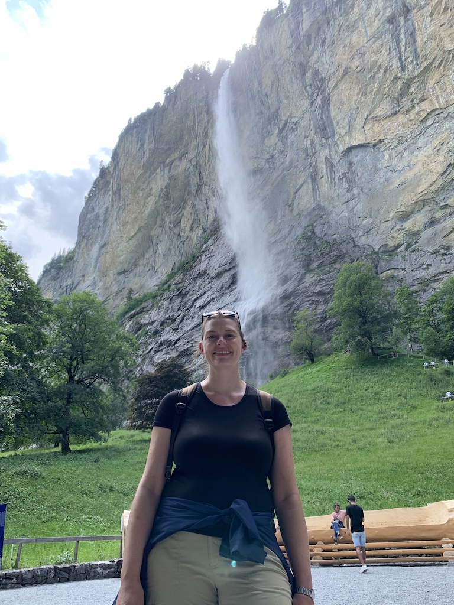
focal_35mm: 26
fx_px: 455
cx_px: 227
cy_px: 302
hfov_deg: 53.1
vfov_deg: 67.3
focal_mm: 4.25
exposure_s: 1/577
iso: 25
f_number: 1.8
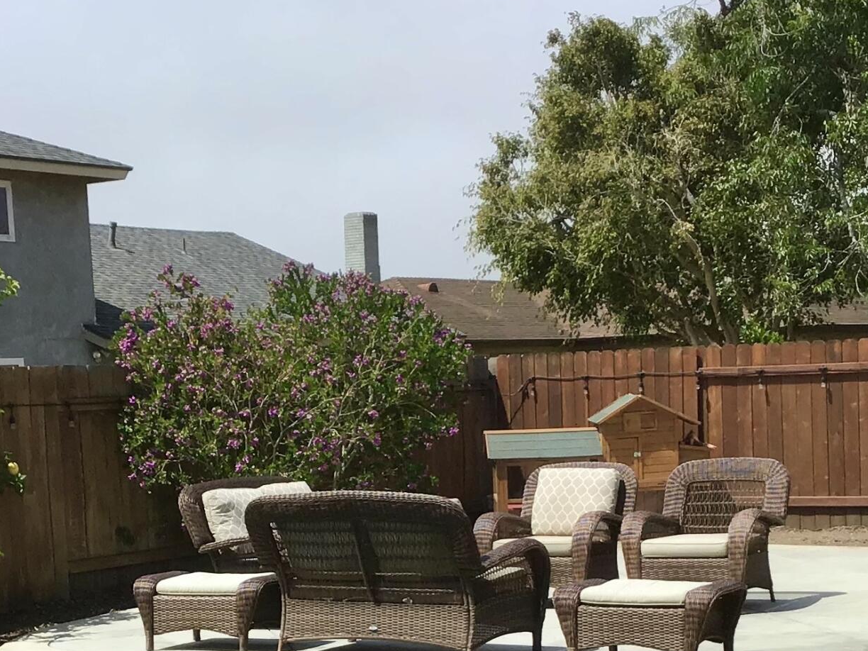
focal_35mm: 76
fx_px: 1906
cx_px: 359
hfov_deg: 25.6
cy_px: 582
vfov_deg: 19.1
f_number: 2.4
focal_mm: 3.3
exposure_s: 1/1404
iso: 25
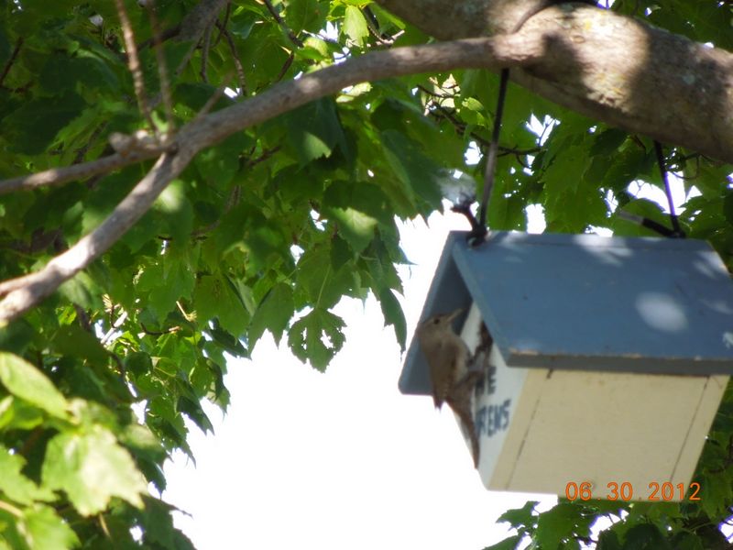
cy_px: 275
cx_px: 366
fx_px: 7411
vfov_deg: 4.2
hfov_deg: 5.7
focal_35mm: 350
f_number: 5.9
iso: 400
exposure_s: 1/250
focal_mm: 63
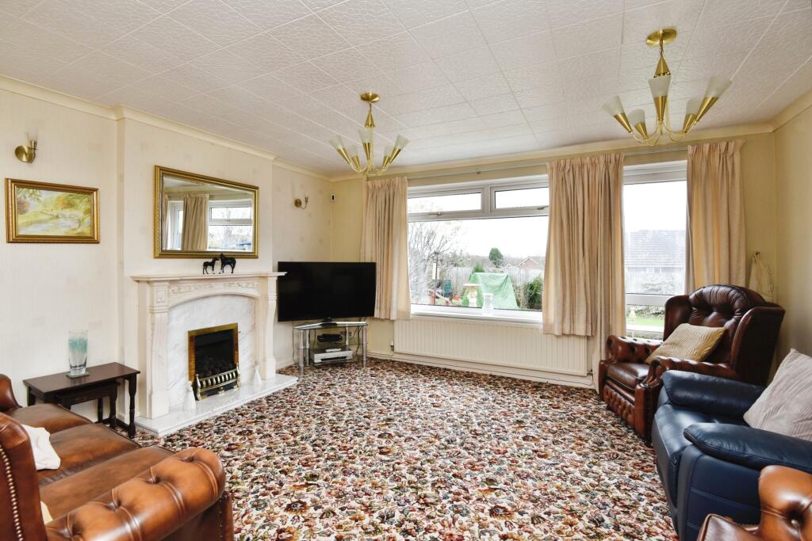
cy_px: 270
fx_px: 361
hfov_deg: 96.7
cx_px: 406
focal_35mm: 16
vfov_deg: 73.8
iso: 500
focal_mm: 16
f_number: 7.1
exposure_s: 1/30
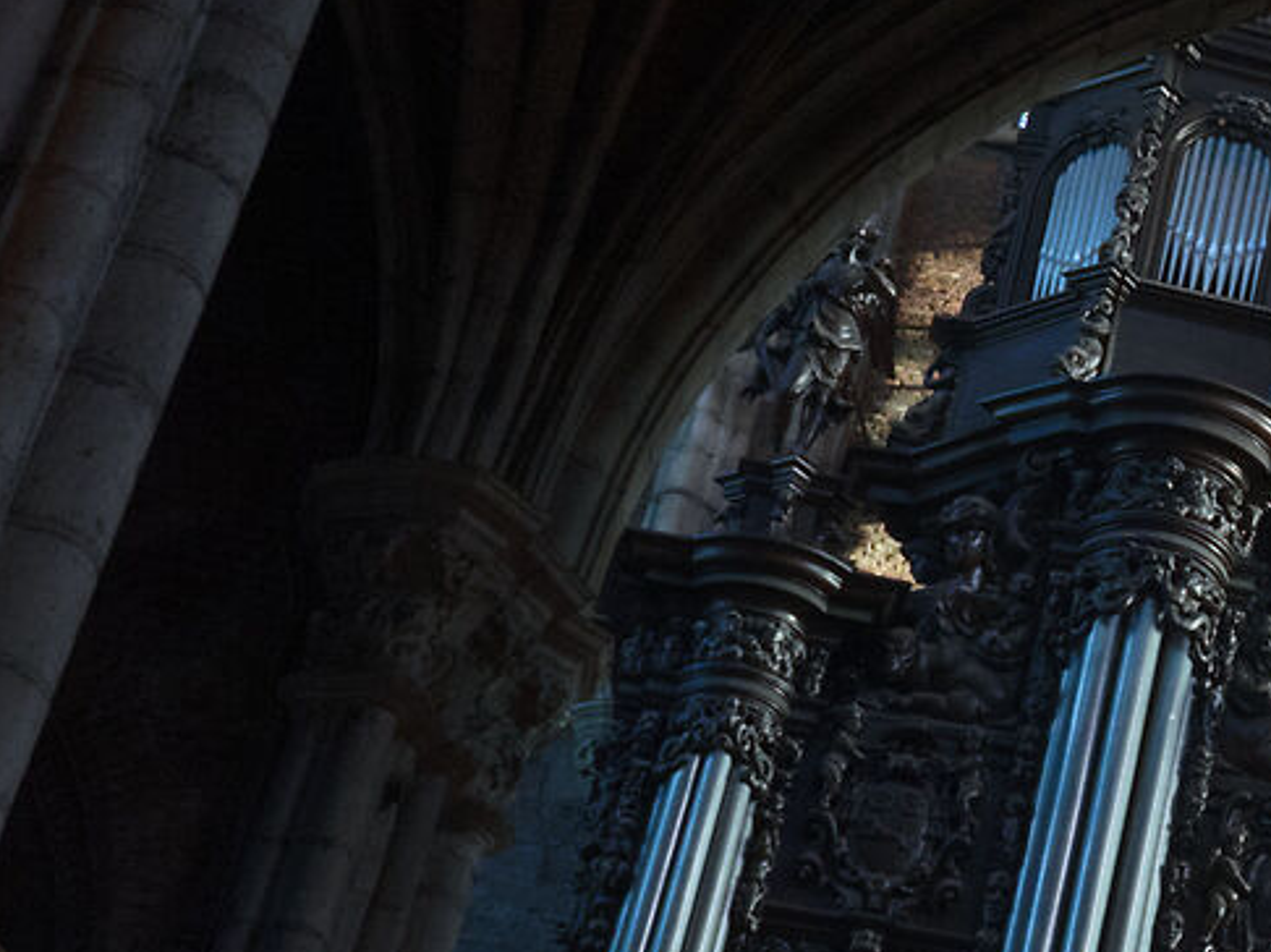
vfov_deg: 12.9
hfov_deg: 15.2
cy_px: 112
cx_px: 2189
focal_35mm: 114
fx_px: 4184
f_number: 8
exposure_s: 1/50
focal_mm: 24
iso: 2000
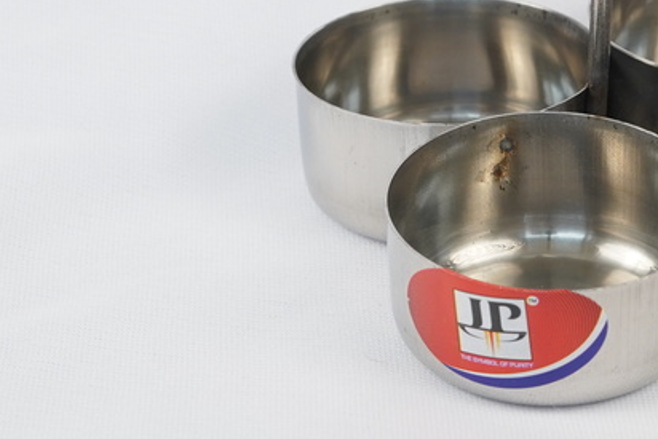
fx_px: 3328
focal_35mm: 182
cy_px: -38
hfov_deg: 11.2
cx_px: 580
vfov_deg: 7.5
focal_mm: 50
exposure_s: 1/100
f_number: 8
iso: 500
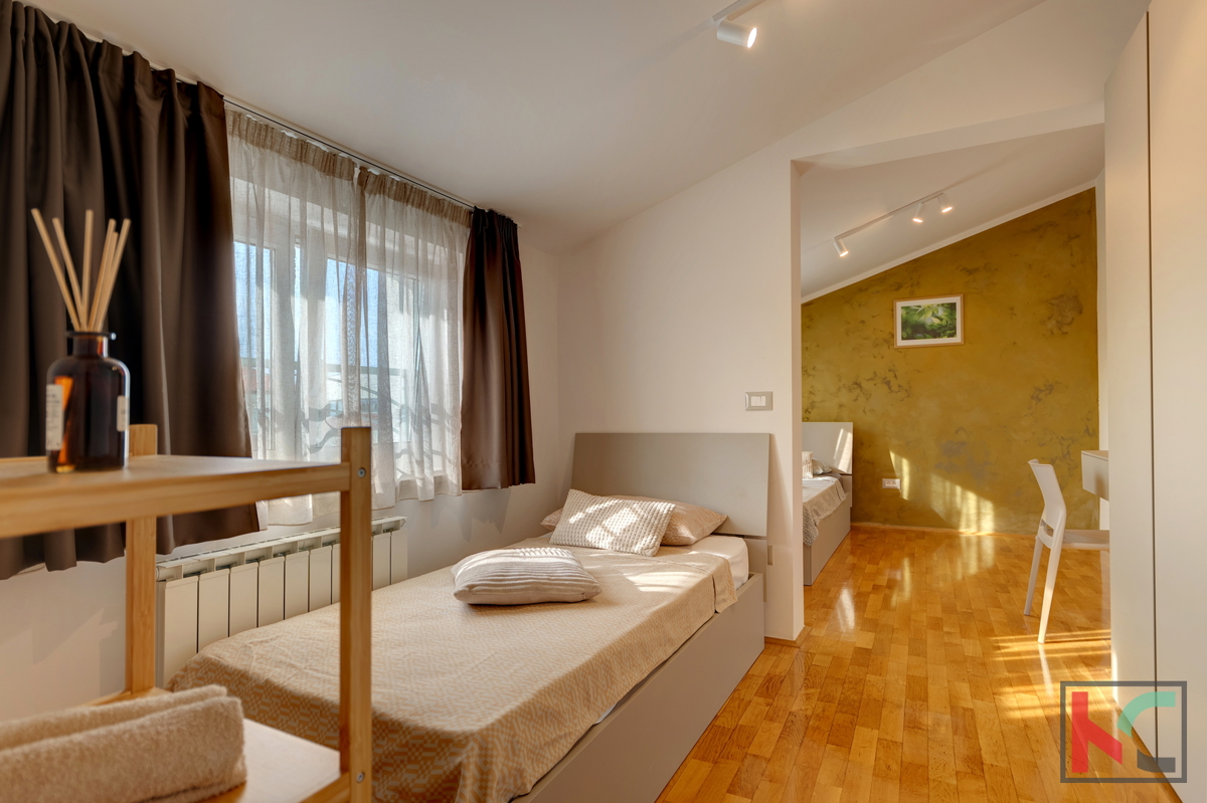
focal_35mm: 18
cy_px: 402
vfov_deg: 67.3
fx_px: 603
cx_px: 604
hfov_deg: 90.0
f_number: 4.5
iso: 125
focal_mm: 18
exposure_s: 1/50
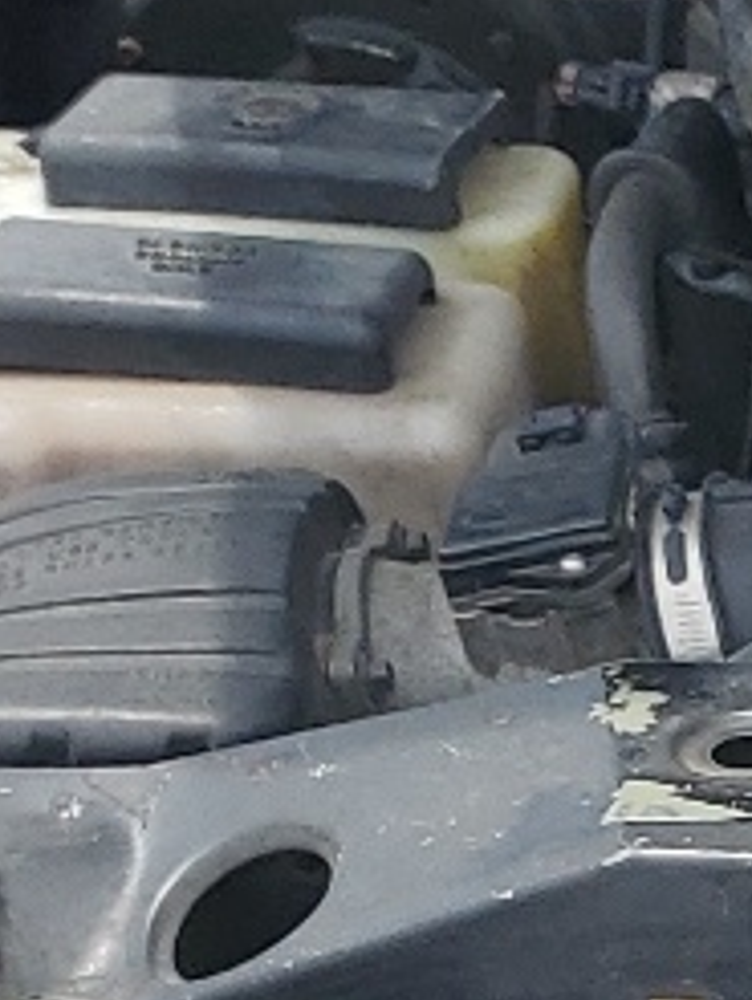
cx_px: 2008
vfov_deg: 11.3
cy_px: 1378
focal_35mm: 169
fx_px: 4887
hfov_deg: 7.9
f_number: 1.5
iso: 50
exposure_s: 1/3333
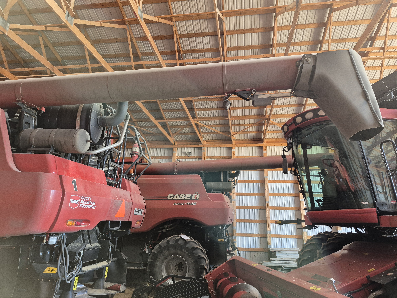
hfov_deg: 73.9
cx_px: 198
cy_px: 149
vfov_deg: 58.9
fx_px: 264
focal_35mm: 23
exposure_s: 1/120
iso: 400
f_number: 1.8
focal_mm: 5.4
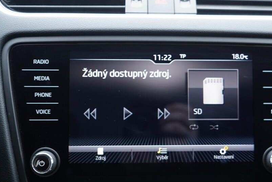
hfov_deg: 42.6
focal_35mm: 46
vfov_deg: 29.2
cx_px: 160
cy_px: 106
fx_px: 348
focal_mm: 24
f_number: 2.8
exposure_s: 1/40
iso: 500
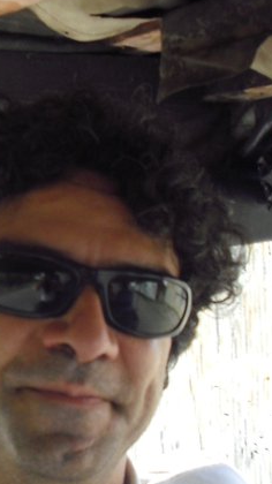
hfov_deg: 11.9
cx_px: 2
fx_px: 1296
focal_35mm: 101
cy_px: 308
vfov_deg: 21.1
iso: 100
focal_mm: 6.2
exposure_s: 1/125
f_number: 2.8
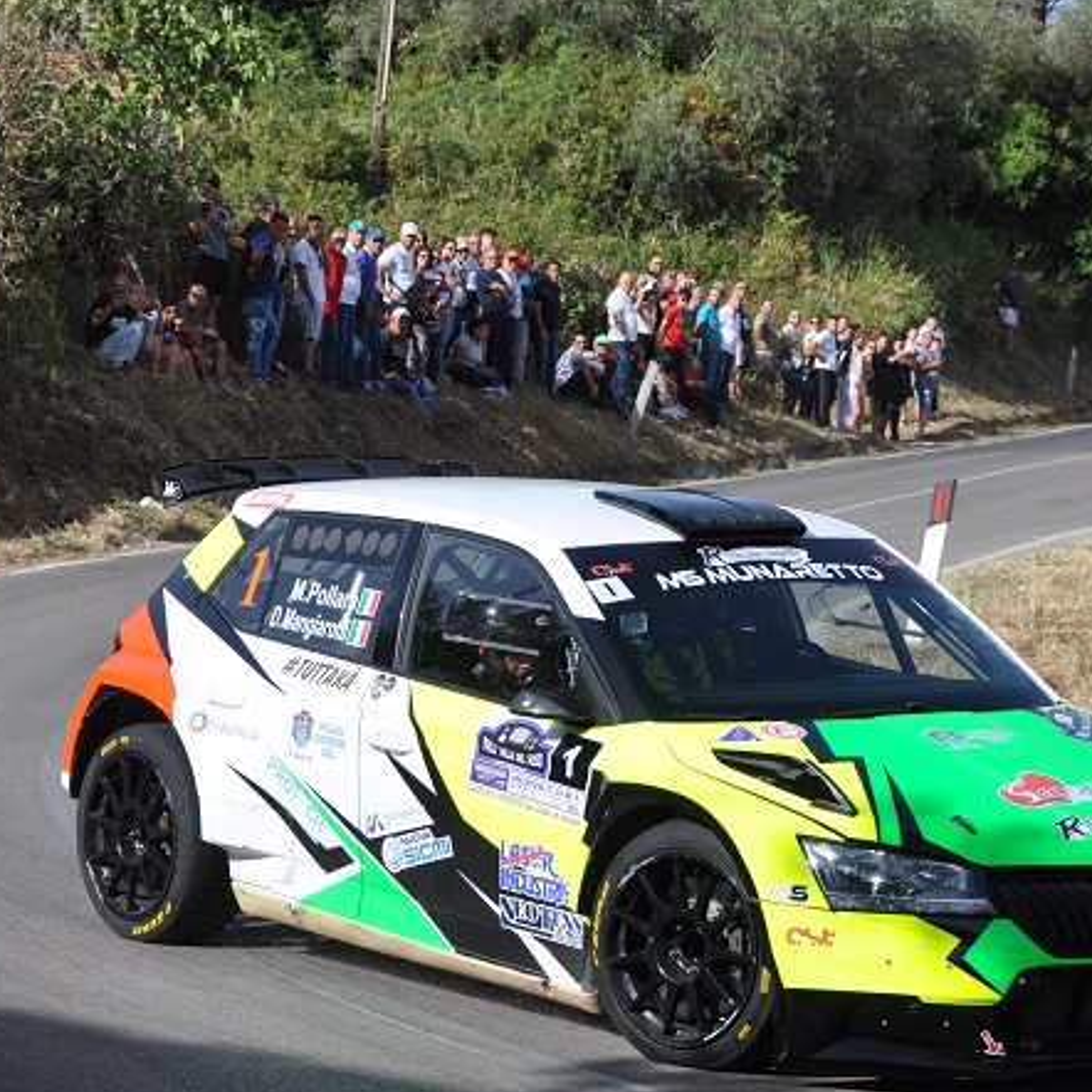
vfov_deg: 11.5
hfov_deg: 11.5
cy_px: 641
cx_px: 637
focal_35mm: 152
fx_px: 5425
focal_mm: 66
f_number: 7.1
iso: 400
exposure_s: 1/1600
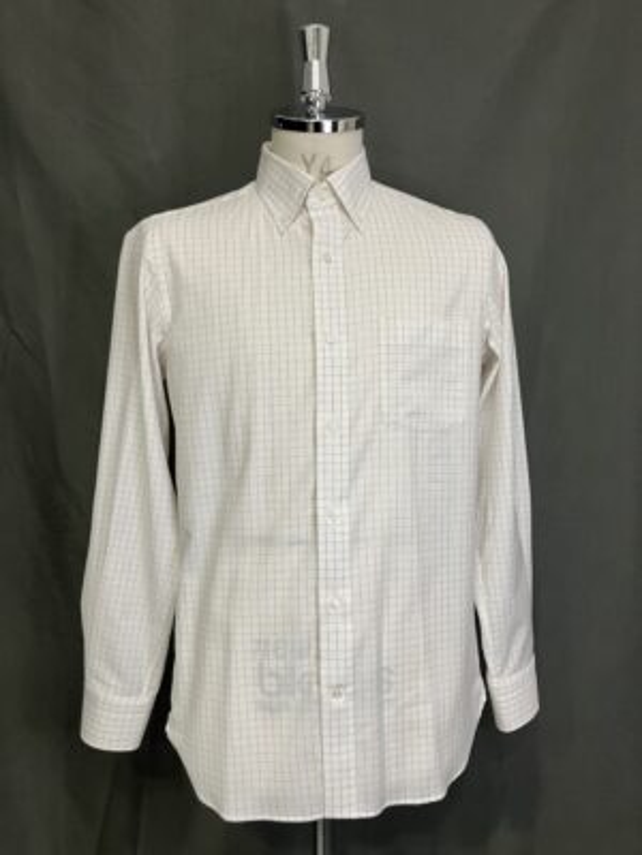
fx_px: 692
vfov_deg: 63.4
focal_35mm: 28
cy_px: 428
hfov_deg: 49.7
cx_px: 321
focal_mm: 3.99
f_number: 1.8
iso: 50
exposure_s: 1/50
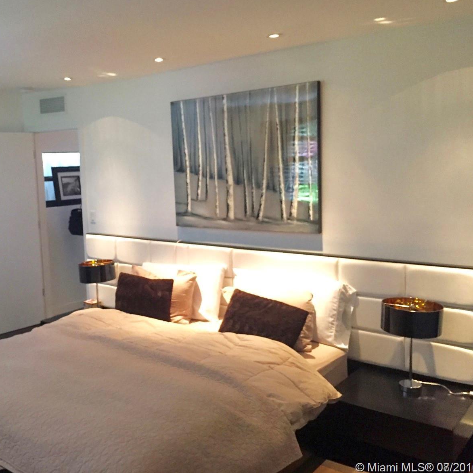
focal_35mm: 35
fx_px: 541
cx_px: 164
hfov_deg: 46.6
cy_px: 234
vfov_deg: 47.2
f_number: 2.2
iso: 200
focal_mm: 4.15
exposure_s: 1/30
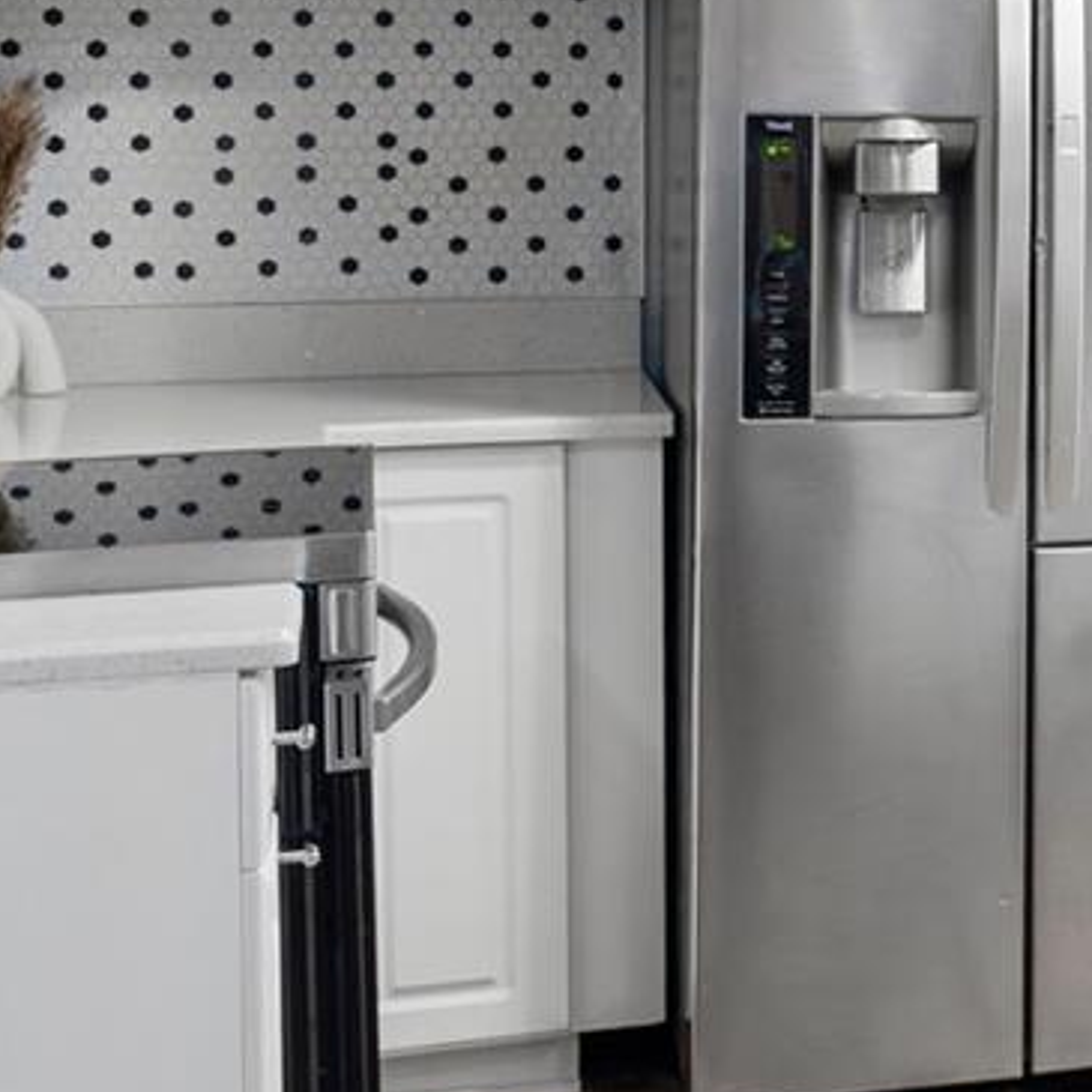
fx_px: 3386
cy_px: 90
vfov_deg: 18.0
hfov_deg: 15.2
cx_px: 2100
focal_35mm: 95
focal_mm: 25.5
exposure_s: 1/1.25
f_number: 8
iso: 125
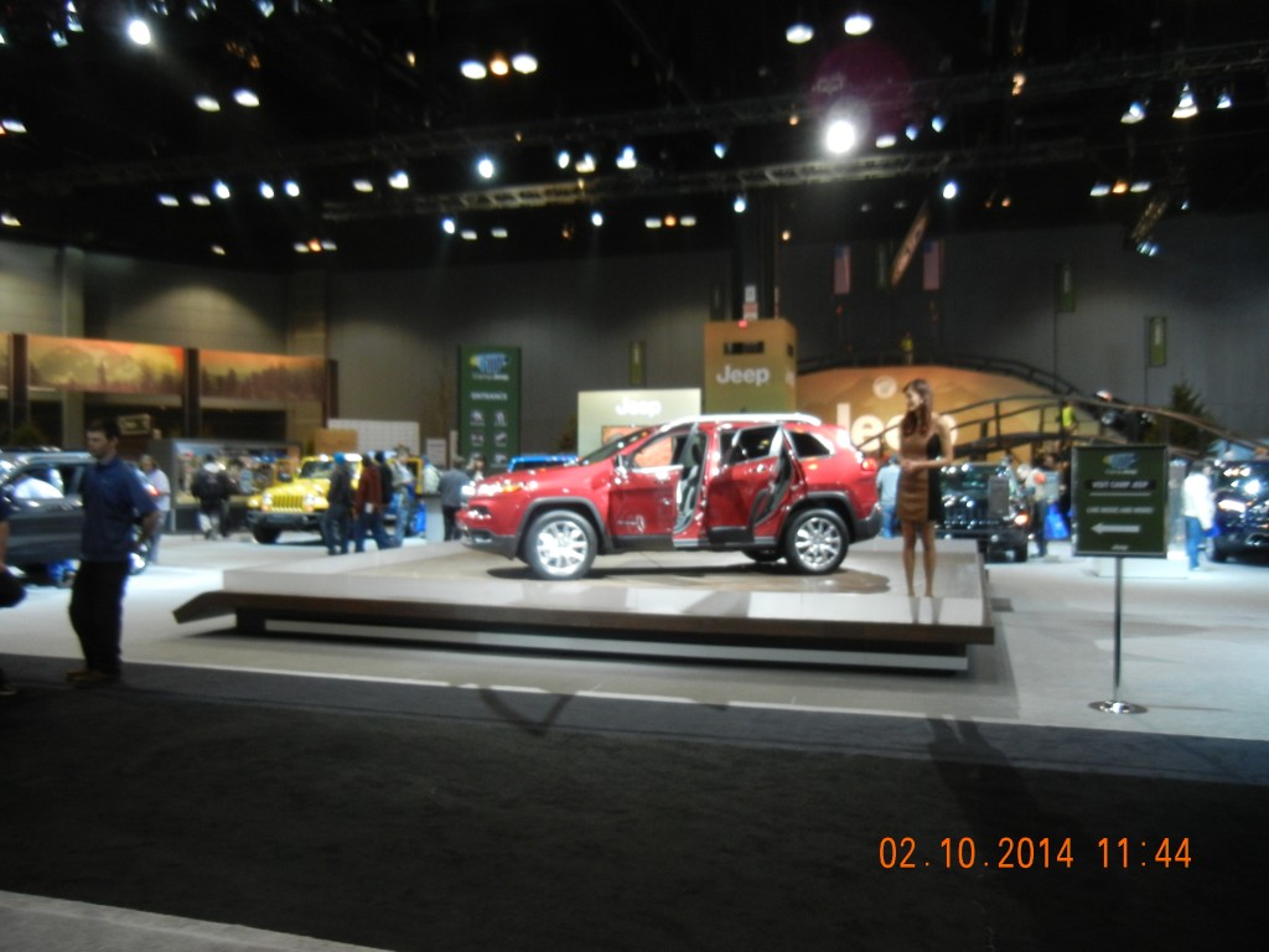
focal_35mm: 30
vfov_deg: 46.8
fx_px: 1100
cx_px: 634
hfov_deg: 60.0
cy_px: 476
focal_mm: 5.4
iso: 375
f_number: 3.5
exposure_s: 1/55
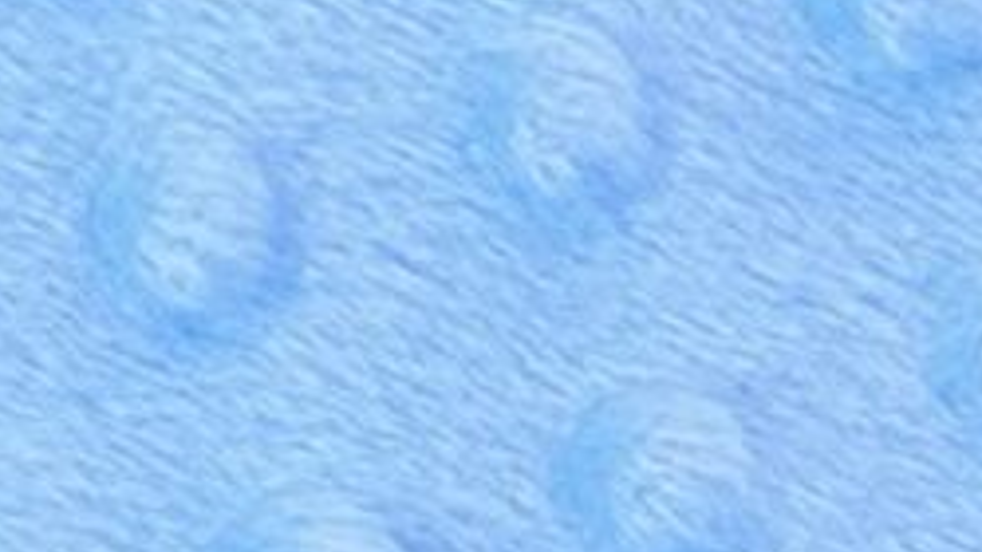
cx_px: 994
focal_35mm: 269
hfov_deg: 8.0
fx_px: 7004
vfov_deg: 4.3
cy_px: 1837
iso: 80
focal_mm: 6.76
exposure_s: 1/1493
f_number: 1.78
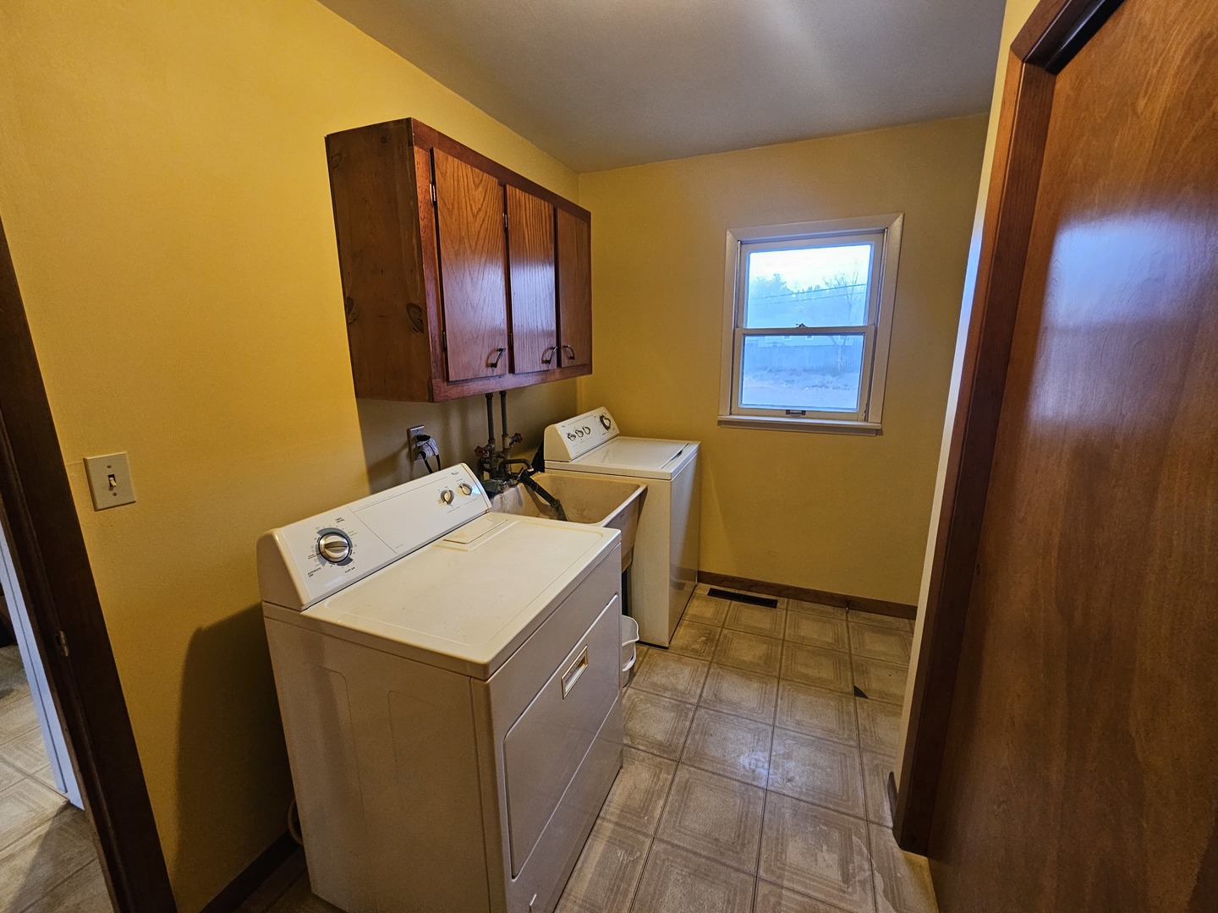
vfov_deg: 89.9
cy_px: 456
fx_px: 457
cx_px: 609
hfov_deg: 106.2
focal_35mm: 13
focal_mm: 2.2
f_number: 2.2
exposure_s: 1/60
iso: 250
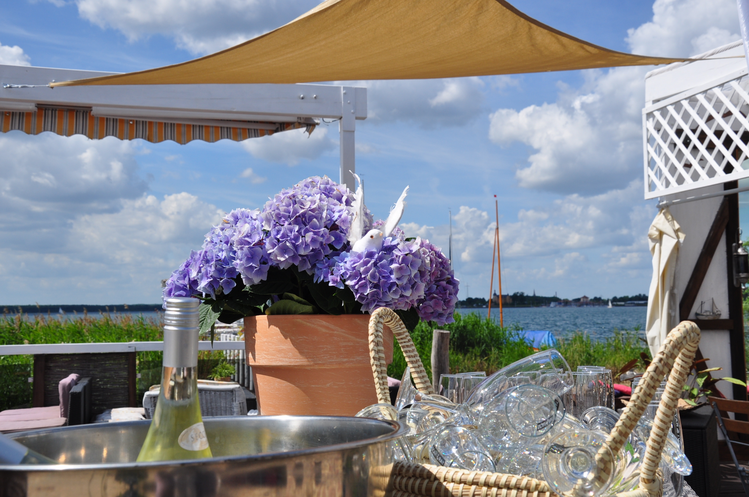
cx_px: 374
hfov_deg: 43.7
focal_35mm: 45
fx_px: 935
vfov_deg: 29.8
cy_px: 248
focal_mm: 30
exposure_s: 1/500
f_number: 11
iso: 200
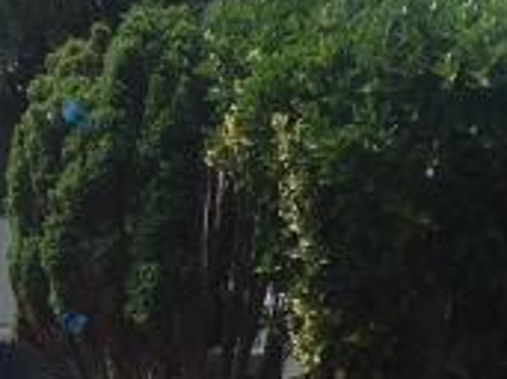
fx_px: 1756
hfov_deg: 16.4
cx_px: 208
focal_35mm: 120
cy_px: 503
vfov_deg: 12.0
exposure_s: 1/800
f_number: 3.2
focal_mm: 3.6
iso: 80
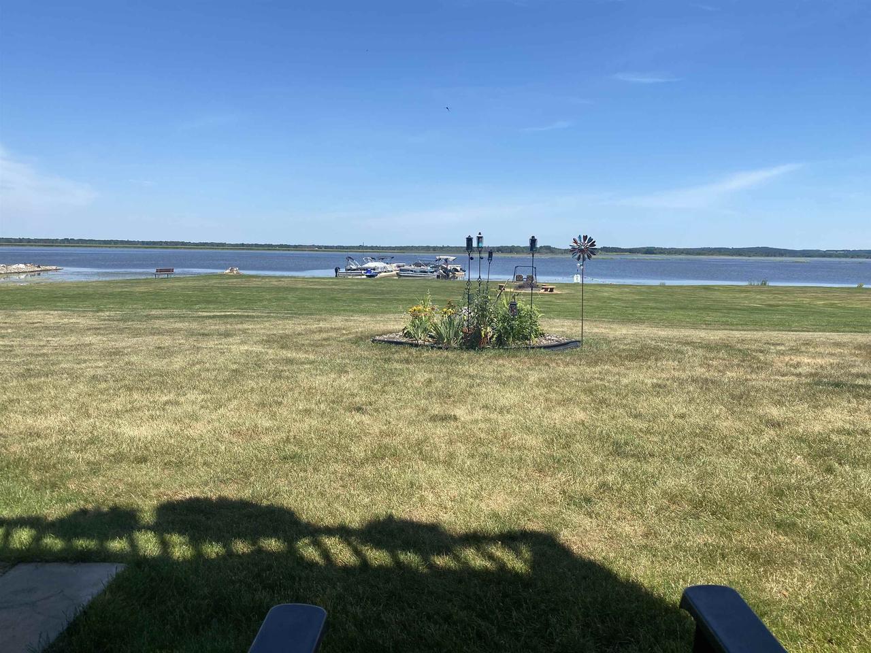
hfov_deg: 67.3
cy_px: 326
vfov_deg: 53.1
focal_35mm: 26
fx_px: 654
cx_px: 436
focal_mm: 4.25
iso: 32
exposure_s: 1/2890
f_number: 1.8
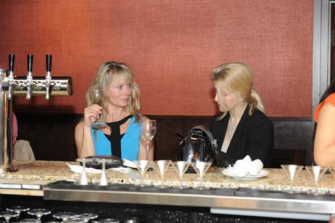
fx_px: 651
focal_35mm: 70
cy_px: 112
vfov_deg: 19.4
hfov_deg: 28.9
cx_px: 168
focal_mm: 70
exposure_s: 1/160
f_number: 3.5
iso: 2500
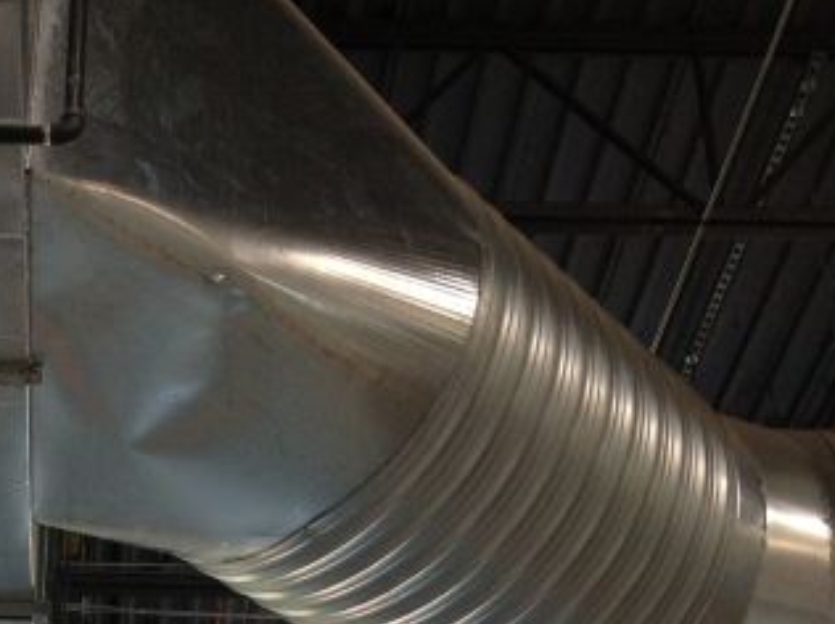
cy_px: 783
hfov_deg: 21.4
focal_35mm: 89
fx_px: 2144
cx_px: 33
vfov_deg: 15.8
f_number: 2.4
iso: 100
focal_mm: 4.28
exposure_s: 1/120
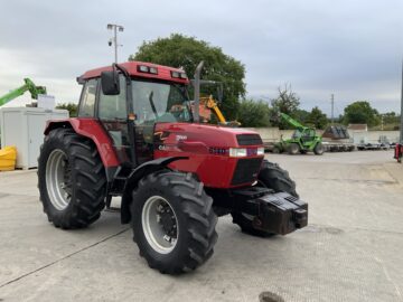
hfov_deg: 61.7
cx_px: 202
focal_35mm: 29
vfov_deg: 48.2
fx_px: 338
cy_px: 151
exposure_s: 1/215
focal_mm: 3
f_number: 1.8
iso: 16
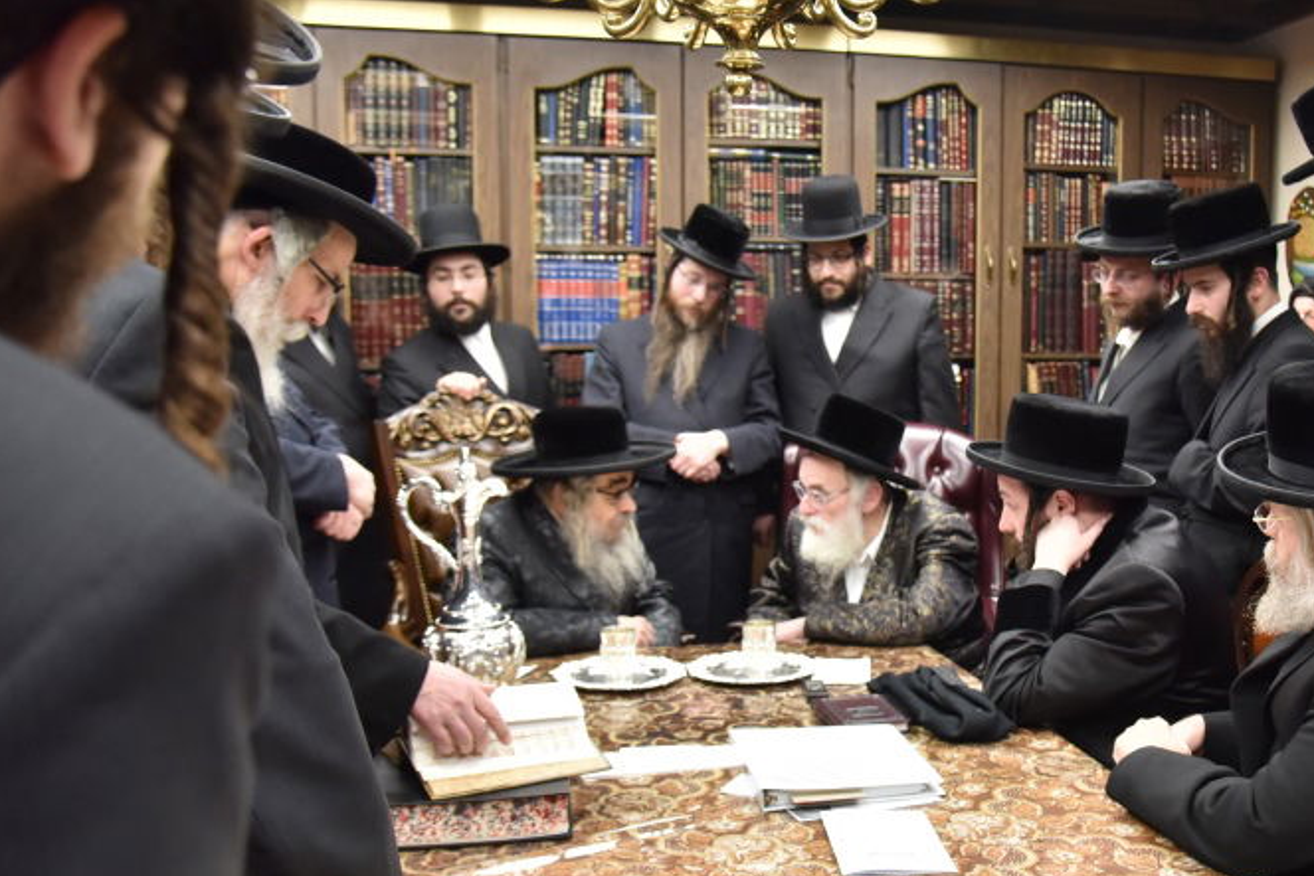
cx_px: 894
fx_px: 1351
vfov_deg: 35.9
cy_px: 483
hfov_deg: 50.8
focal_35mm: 37
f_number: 4
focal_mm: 24
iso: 1600
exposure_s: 1/320
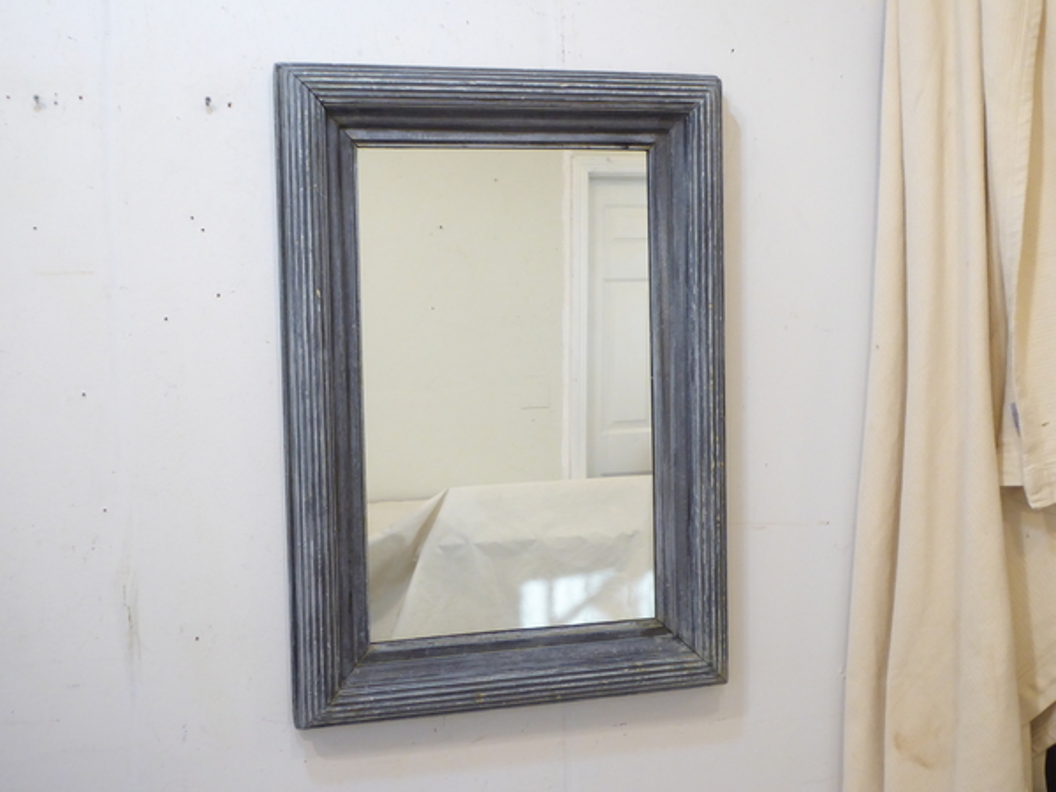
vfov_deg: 39.7
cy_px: 396
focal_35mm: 36
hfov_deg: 51.4
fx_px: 1098
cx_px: 528
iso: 400
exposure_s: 1/25
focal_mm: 6.3
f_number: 3.7
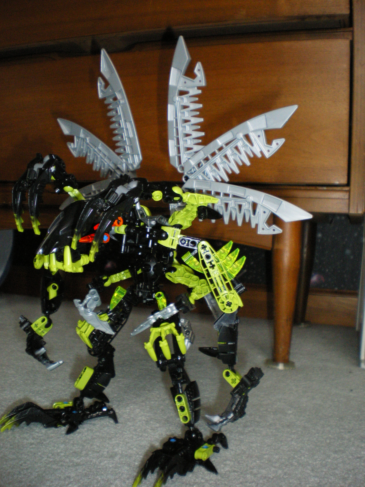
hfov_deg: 39.7
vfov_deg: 51.4
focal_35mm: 36
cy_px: 244
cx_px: 182
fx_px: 506
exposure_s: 1/50
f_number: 3.1
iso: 400
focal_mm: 6.3
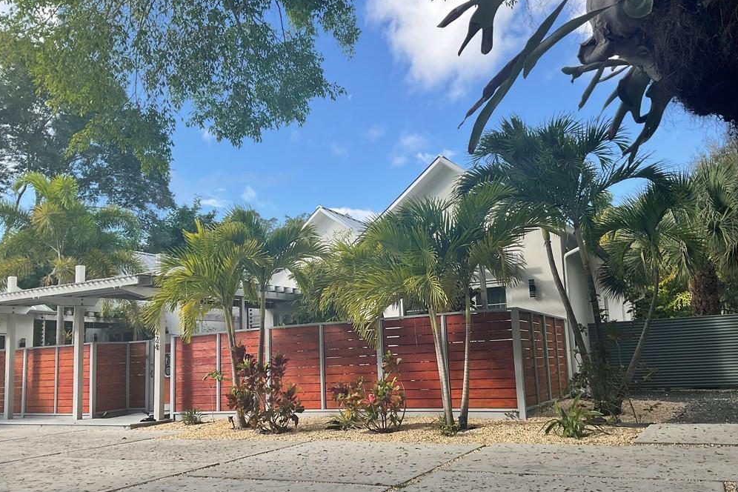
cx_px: 374
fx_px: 635
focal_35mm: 31
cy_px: 276
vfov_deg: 42.3
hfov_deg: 60.3
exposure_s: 1/650
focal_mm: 3
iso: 16
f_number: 1.8
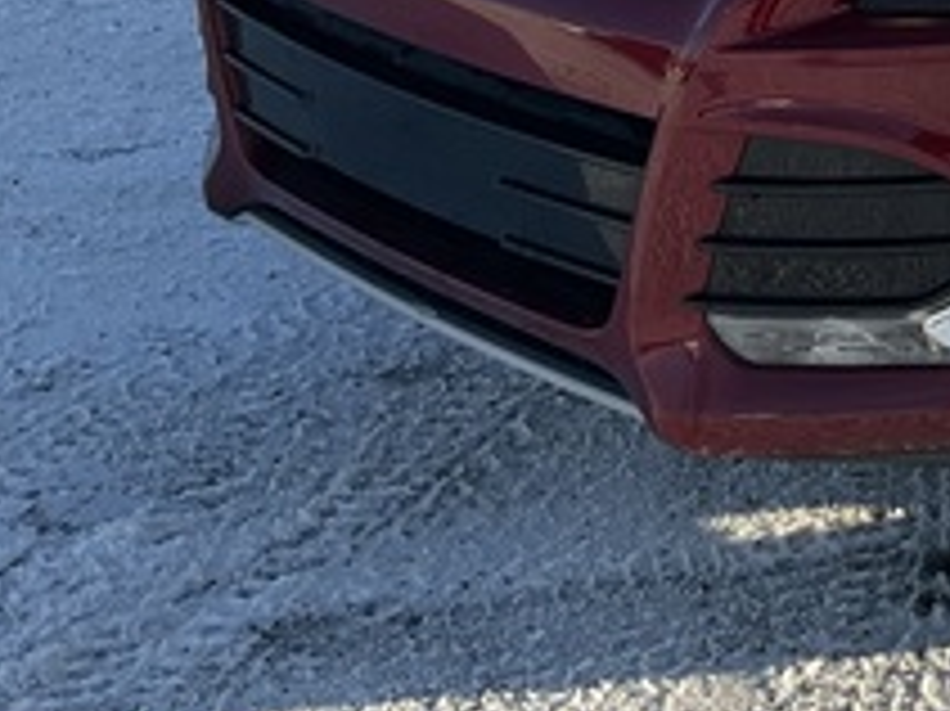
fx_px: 2414
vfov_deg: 16.0
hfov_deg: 19.8
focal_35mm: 88
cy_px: -166
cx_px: 1346
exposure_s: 1/1035
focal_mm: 3
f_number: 1.8
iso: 25
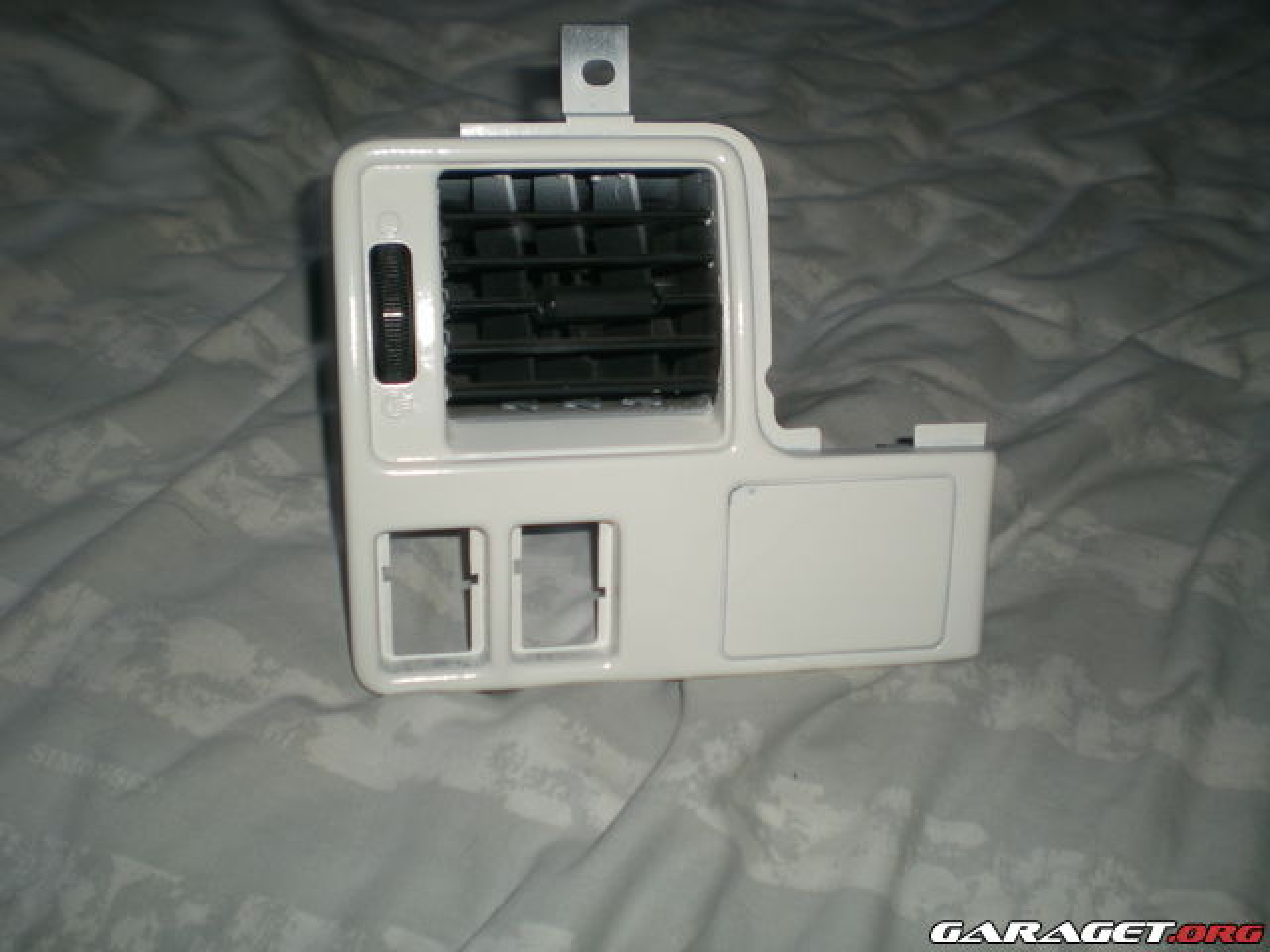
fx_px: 1394
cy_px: 476
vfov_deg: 37.7
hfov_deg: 49.0
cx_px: 635
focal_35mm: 38
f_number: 3.1
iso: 50
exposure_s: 1/65
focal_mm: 6.3
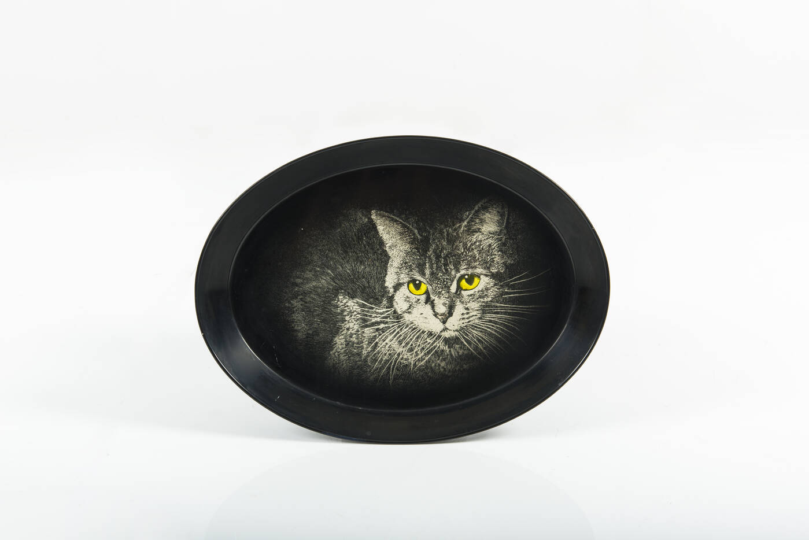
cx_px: 404
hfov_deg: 36.2
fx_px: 1236
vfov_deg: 24.6
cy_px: 270
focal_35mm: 55
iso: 64
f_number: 11
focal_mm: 55
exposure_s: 1/250
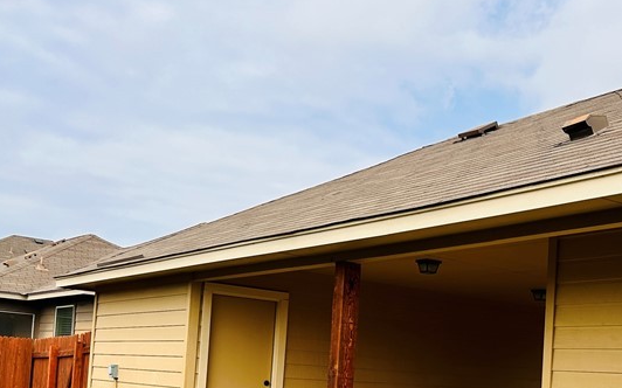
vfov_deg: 25.5
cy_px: 349
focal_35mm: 49
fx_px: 830
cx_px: 499
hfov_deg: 39.4
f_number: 1.78
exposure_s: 1/5263
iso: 80
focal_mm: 6.86
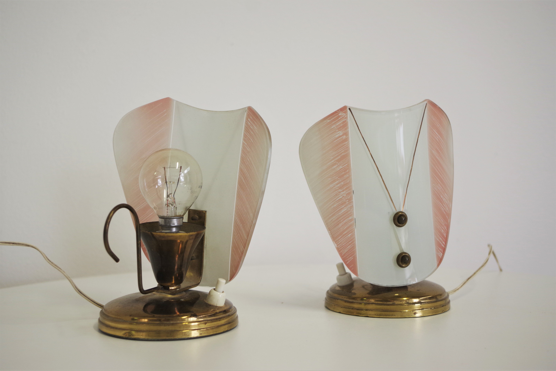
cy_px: 186
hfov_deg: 42.7
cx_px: 278
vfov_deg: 29.3
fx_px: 710
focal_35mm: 46
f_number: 4
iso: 400
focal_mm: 30.63
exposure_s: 1/60
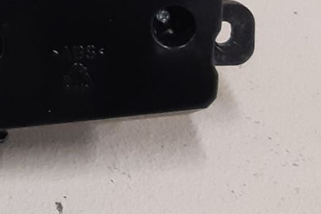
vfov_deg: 9.3
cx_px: -185
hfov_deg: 14.1
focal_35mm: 135
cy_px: -256
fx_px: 1203
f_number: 1.7
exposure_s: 1/50
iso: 160
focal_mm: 3.93
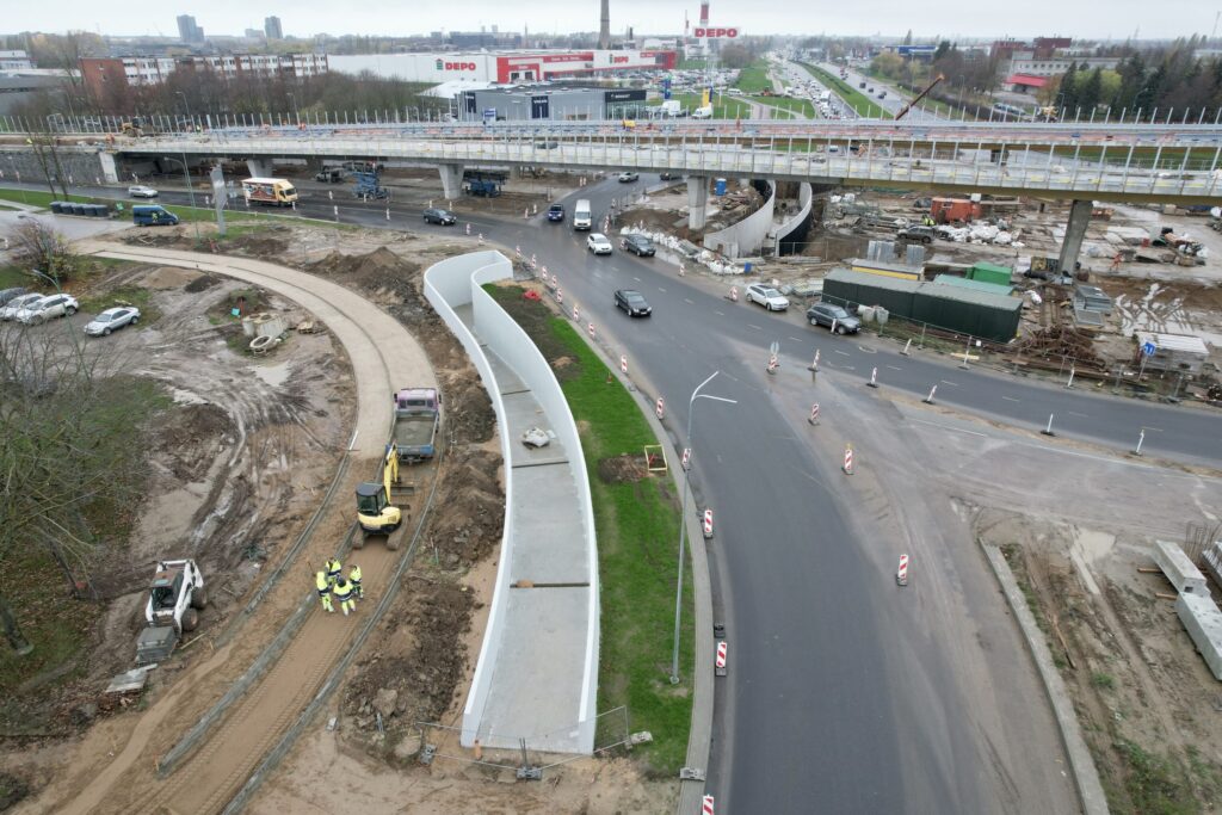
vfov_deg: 57.2
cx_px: 611
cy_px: 408
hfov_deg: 78.6
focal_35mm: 22
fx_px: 747
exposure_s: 1/100
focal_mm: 8.38
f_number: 2.8
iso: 200
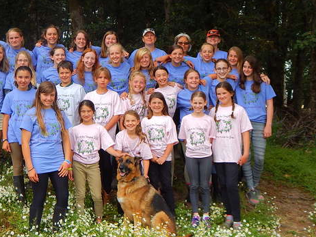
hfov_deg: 28.7
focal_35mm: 67
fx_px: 612
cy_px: 71
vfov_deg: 21.8
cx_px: 101
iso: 125
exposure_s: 1/400
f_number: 3.6
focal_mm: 7.7
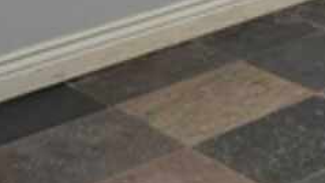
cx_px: 695
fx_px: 1164
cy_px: -290
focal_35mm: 135
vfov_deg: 8.1
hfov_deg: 13.2
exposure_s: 1/120
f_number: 1.7
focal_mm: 6.3
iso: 250
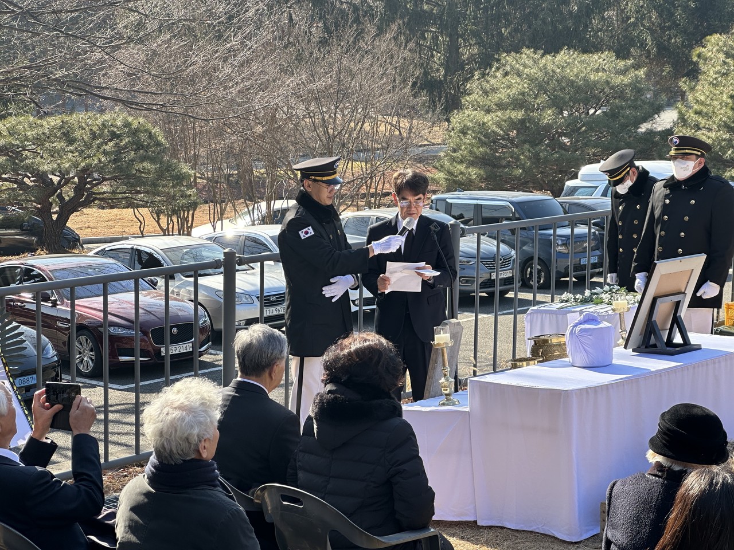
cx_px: 367
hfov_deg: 25.3
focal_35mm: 77
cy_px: 275
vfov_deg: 19.1
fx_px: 1633
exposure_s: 1/185
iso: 32
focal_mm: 9
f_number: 2.8
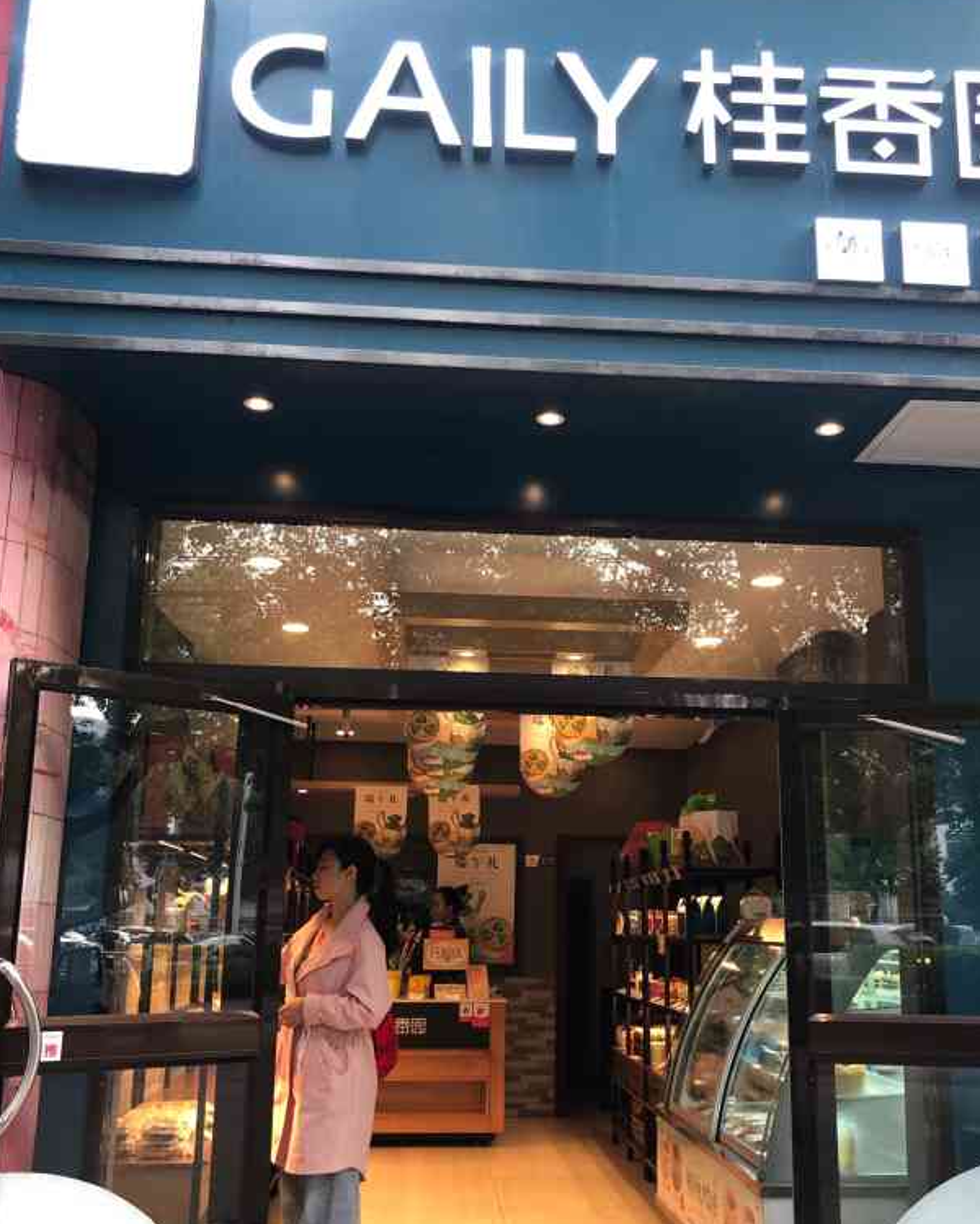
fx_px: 1233
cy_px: 688
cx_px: 541
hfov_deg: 43.3
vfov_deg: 52.7
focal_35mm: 34
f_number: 1.8
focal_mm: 4
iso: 25
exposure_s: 1/33
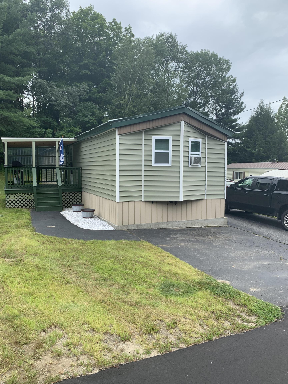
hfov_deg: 53.1
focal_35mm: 26
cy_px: 192
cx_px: 144
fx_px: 288
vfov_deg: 67.3
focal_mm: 4.25
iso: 25
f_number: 1.8
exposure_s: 1/802
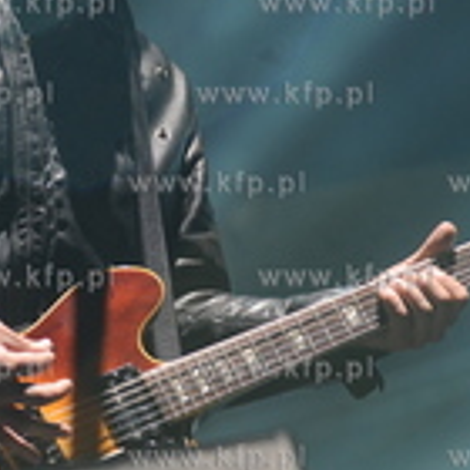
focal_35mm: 303
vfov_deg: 5.8
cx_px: 144
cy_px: 47
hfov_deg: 5.8
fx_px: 4654
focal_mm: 125
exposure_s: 1/200
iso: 800
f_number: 4
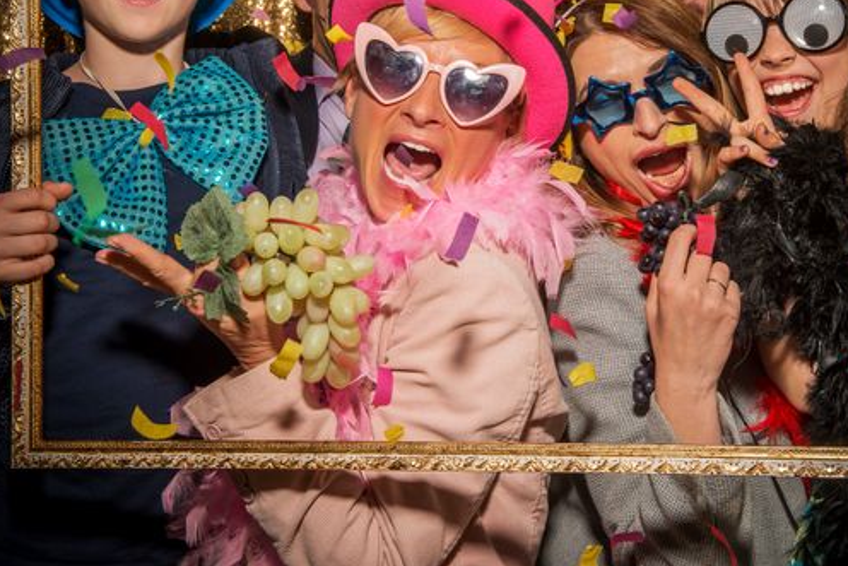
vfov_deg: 19.1
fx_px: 1673
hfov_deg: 28.3
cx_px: 537
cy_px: 149
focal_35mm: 71
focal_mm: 44
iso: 100
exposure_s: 1/200
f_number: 11
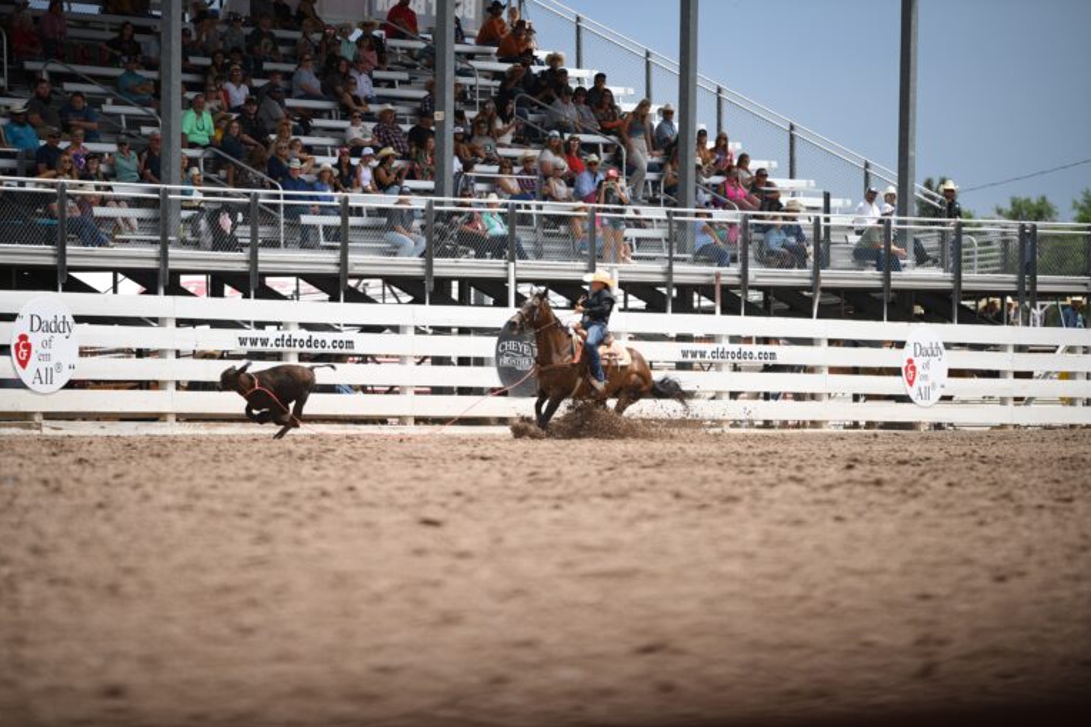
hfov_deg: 11.1
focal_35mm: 186
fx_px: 5635
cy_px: 363
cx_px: 547
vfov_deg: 7.4
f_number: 2.8
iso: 320
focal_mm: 185
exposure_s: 1/4000
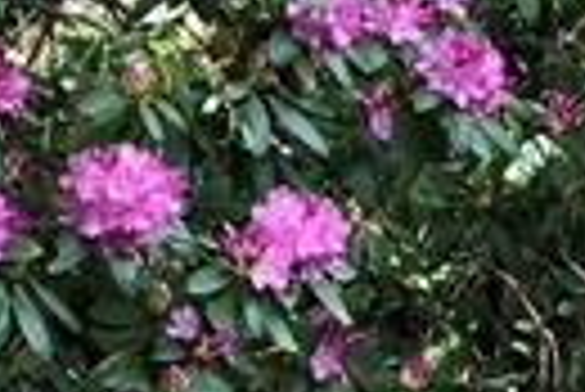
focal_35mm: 229
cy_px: 68
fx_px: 3725
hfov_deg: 8.6
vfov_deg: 6.0
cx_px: 1066
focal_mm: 3.99
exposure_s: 1/142
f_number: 1.8
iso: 20
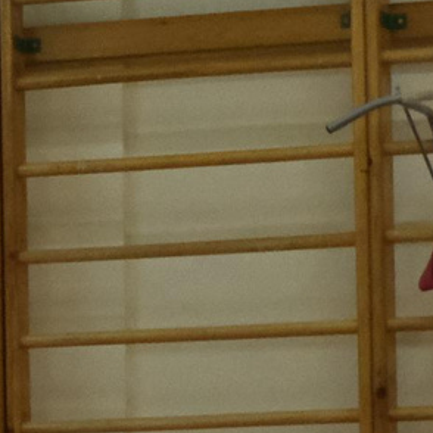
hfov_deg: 4.6
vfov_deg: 4.9
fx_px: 5024
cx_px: -1190
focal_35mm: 355
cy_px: 702
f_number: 4.9
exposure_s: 1/320
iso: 3200
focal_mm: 32.3
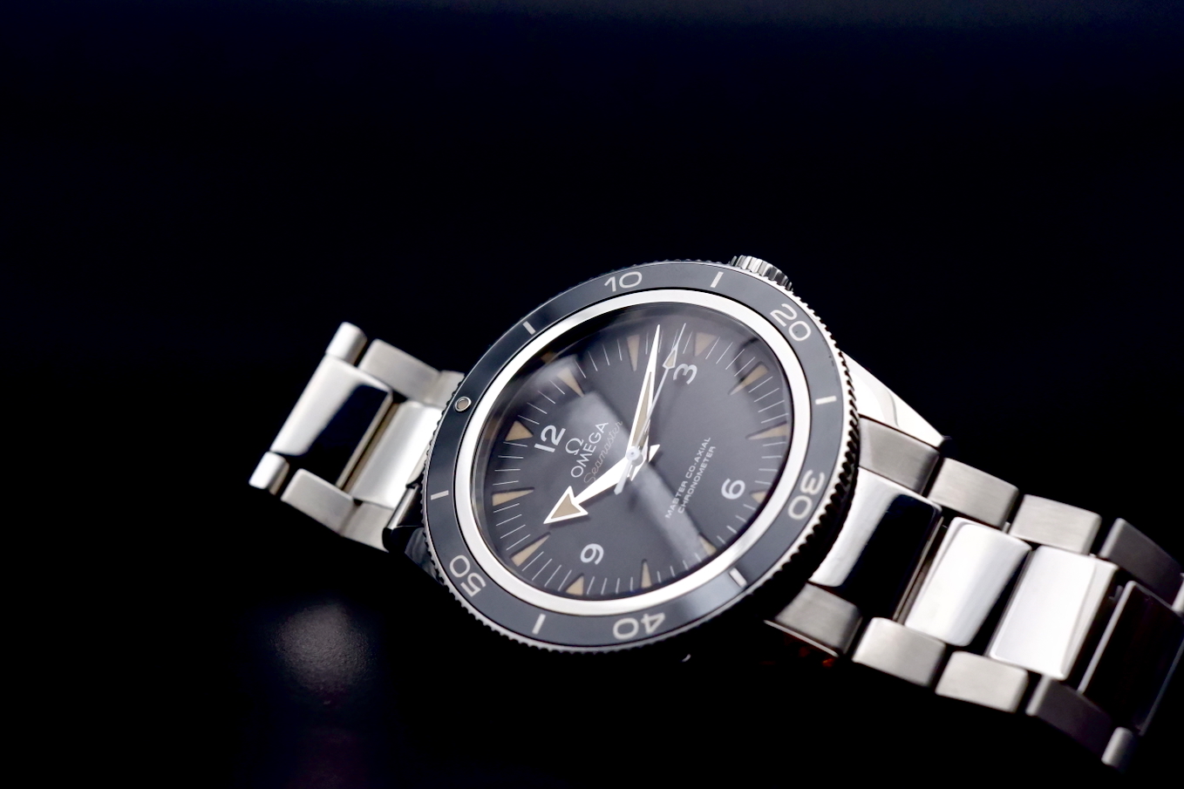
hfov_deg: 24.5
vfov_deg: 16.5
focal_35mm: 83
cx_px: 592
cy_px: 394
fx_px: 2729
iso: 6400
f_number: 8
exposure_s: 1/4000
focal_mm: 55
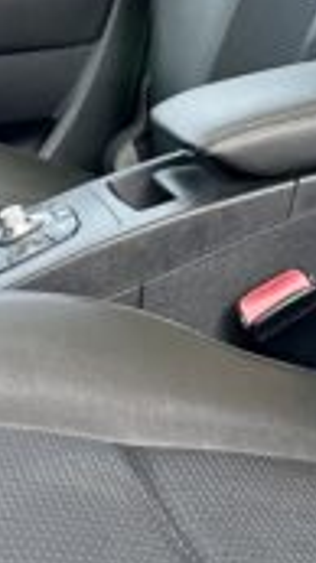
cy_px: -159
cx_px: 117
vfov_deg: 16.8
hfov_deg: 10.0
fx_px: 1807
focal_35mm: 121
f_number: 1.78
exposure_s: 1/121
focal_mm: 6.86
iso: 80
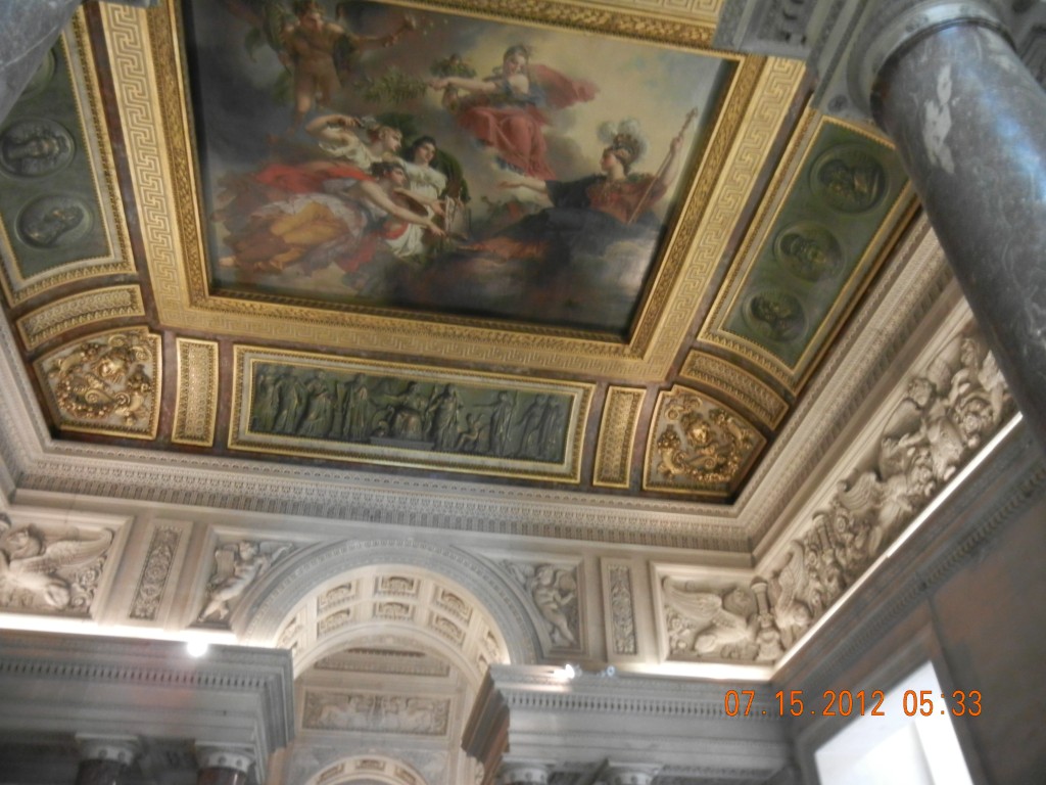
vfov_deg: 46.8
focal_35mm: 30
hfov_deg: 60.0
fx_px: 907
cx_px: 523
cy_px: 392
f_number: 3.5
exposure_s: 1/2.4
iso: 200
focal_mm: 5.4
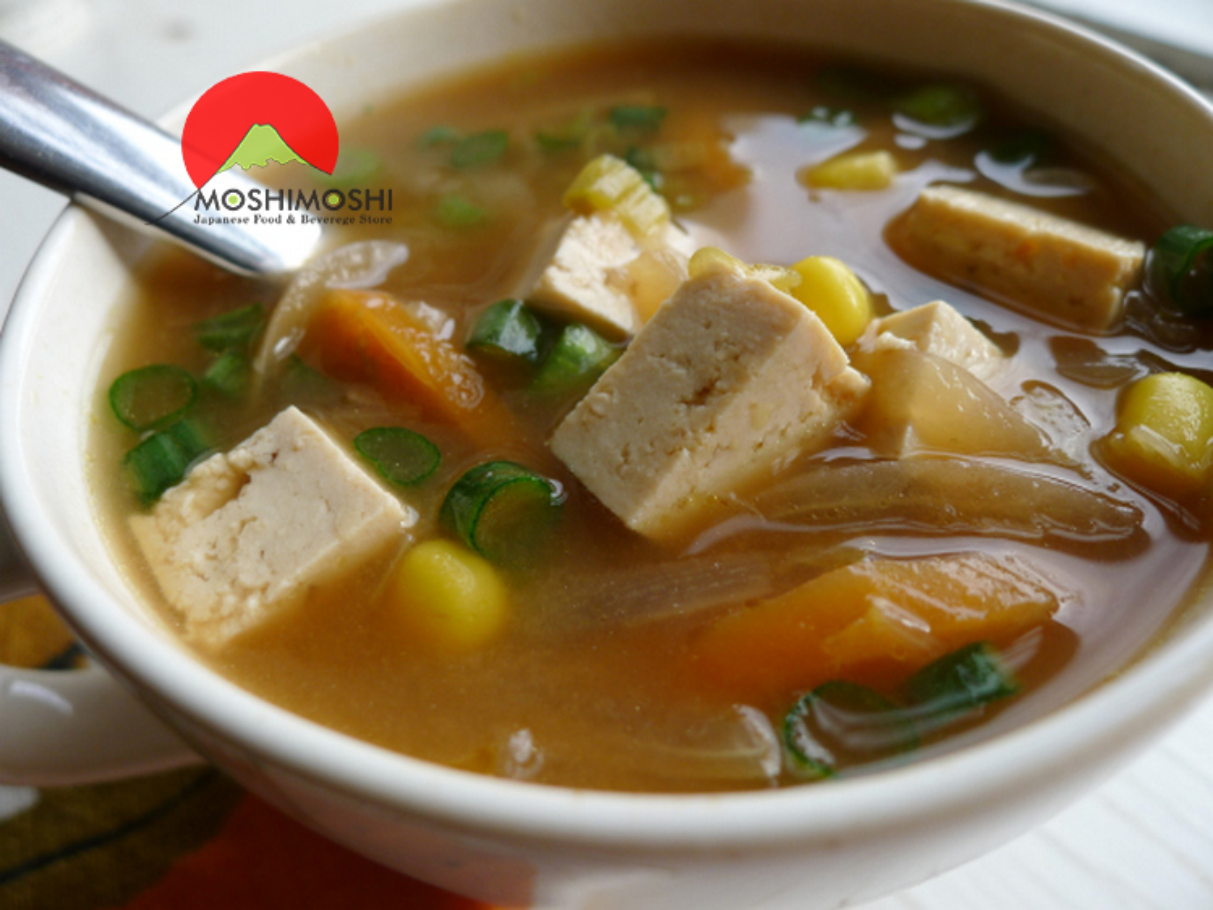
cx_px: 606
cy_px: 455
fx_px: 841
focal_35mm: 24
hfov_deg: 71.6
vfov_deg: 56.8
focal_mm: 5.1
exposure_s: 1/125
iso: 80
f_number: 2.5
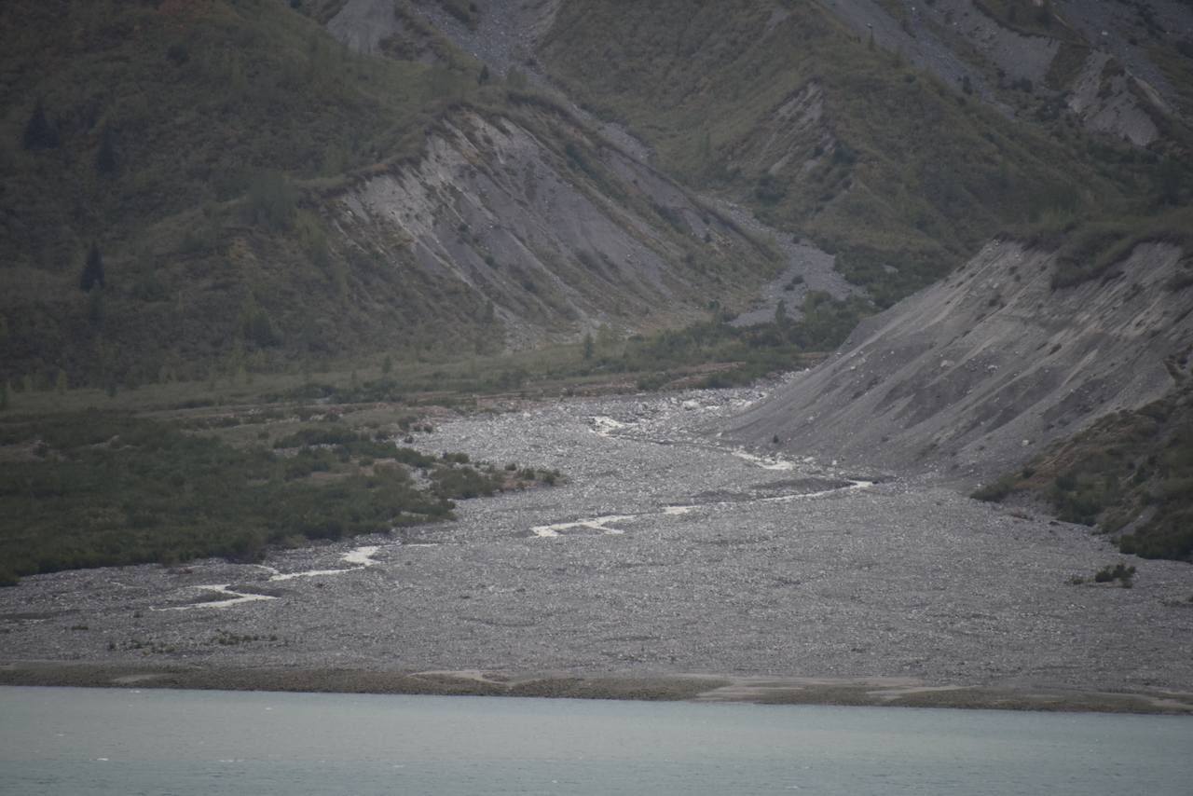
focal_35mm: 300
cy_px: 398
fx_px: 9943
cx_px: 596
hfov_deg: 6.9
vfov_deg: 4.6
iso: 500
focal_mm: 300
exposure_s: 1/640
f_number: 5.6
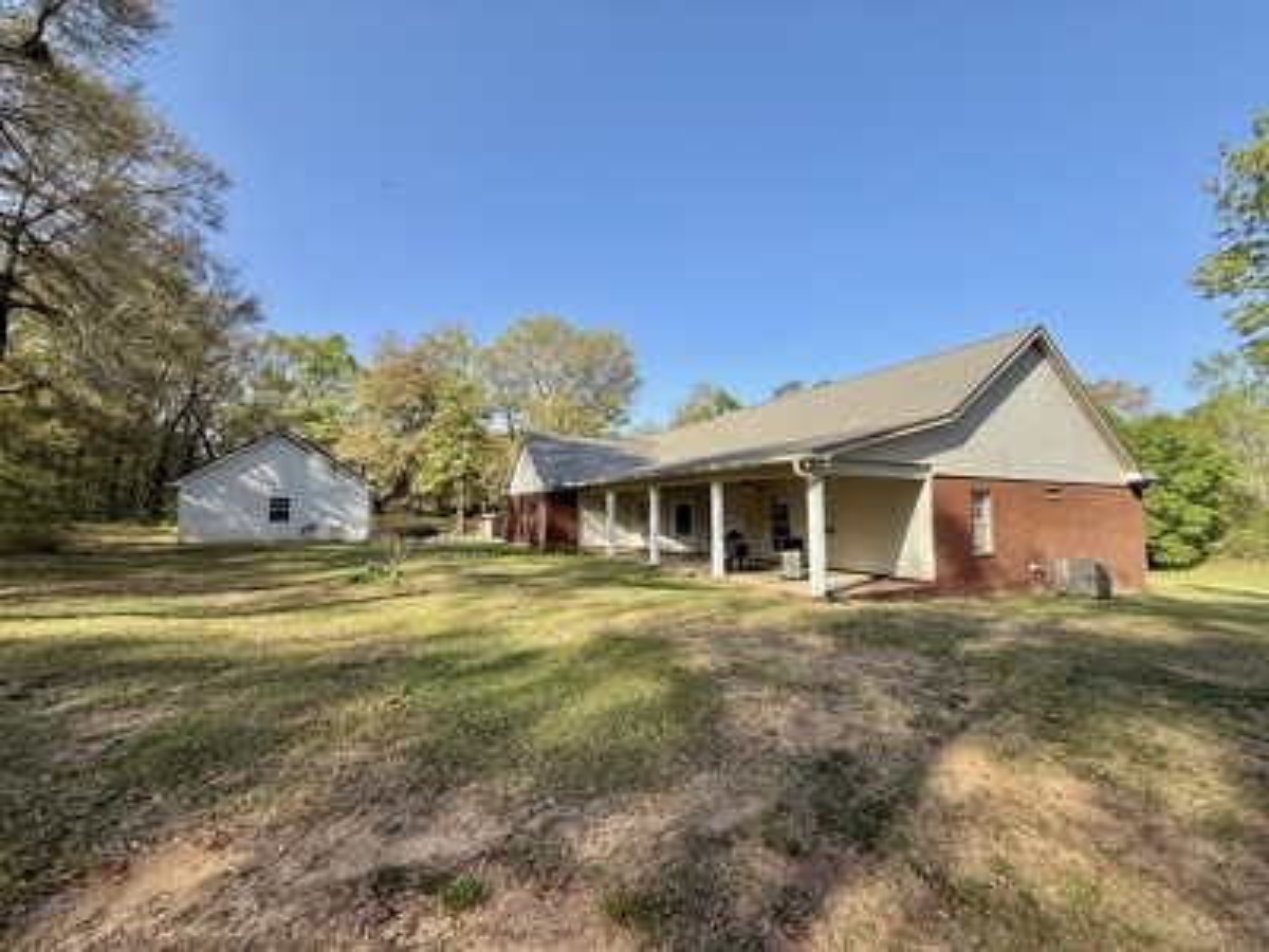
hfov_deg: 102.1
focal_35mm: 14
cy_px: 476
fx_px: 513
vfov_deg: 85.7
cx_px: 634
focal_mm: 2.22
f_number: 2.2
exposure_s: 1/1033
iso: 50
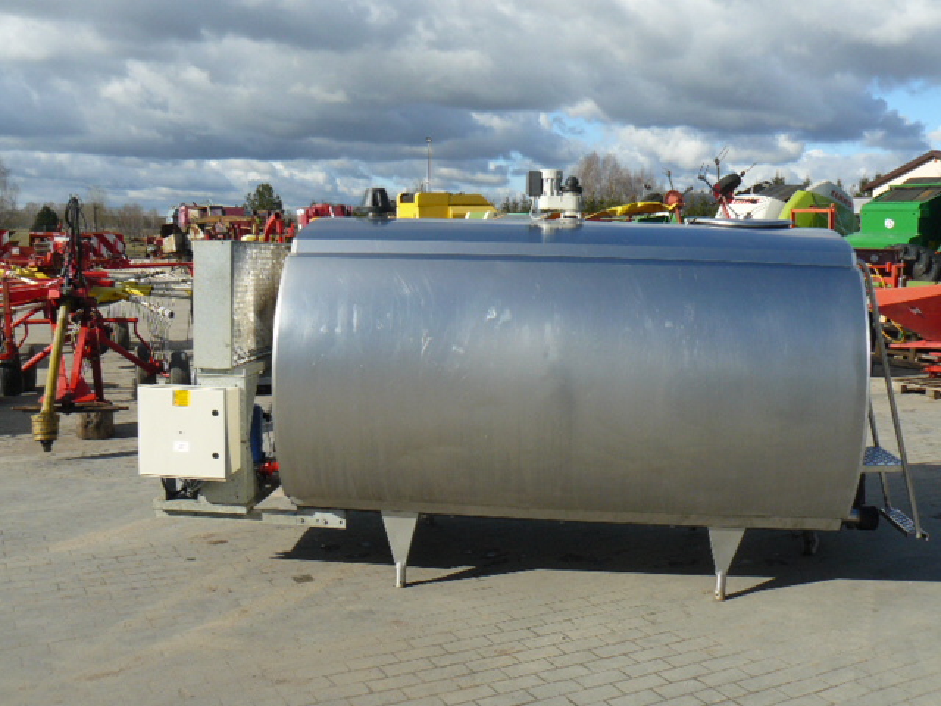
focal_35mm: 36
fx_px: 979
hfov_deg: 51.4
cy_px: 353
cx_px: 470
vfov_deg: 39.7
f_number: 5.6
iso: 100
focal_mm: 6
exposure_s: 1/400
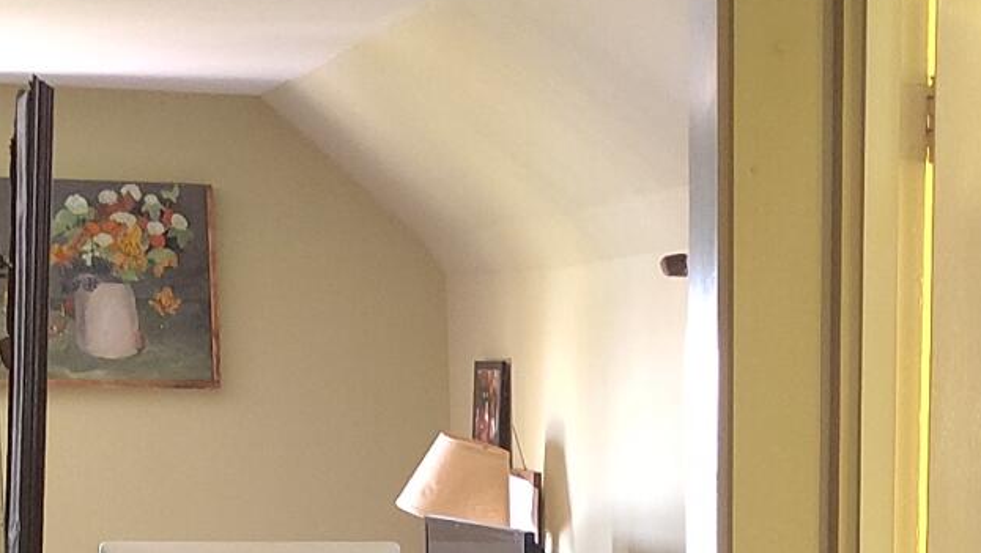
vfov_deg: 9.0
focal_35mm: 126
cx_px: 847
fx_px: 3279
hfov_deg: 16.8
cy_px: 1175
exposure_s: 1/30
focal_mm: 5.56
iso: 1969
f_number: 1.8
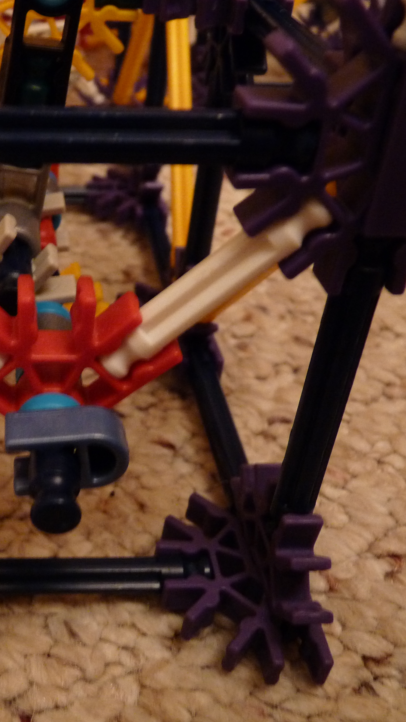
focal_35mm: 40
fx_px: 766
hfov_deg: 28.4
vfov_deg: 50.5
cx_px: 30
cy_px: 362
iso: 400
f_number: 2.8
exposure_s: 1/8
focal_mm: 4.8
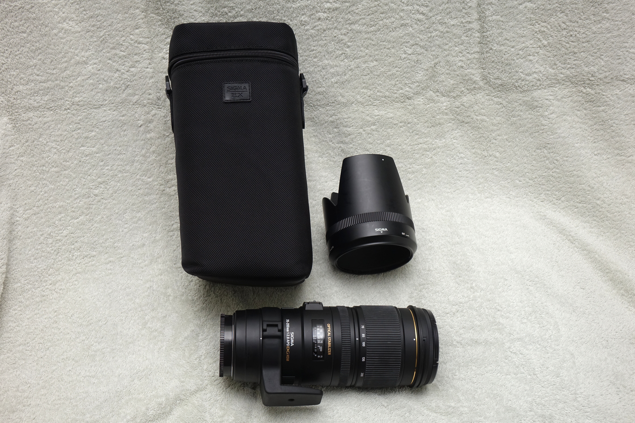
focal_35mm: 44
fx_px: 776
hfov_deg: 44.5
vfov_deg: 30.5
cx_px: 318
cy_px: 212
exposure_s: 1/50
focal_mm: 16.09
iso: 200
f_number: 5
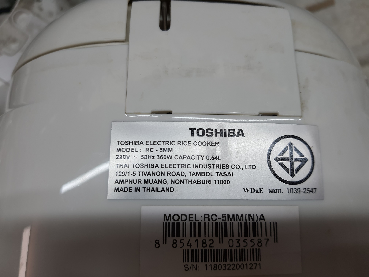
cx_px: 184
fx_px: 277
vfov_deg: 53.1
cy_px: 138
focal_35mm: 26
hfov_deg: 67.3
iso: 64
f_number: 1.7
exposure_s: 1/100
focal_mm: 4.32
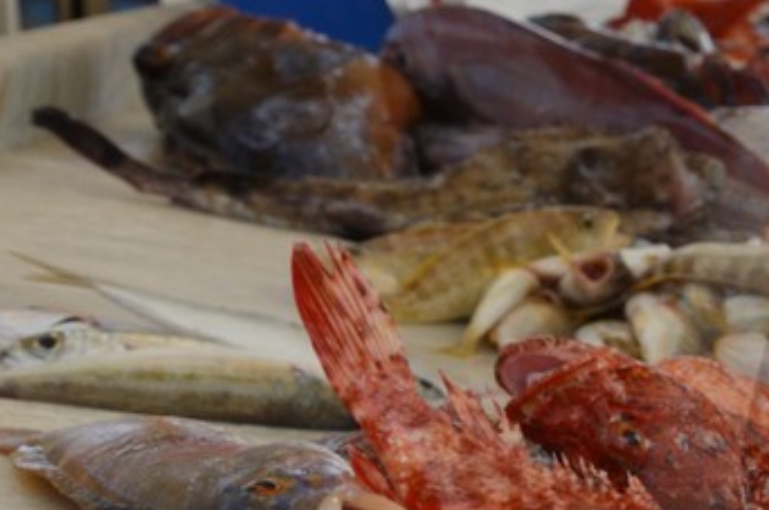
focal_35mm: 145
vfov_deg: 9.3
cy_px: 580
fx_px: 3093
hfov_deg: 12.4
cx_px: 1560
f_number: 9
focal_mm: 31
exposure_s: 1/160
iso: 200
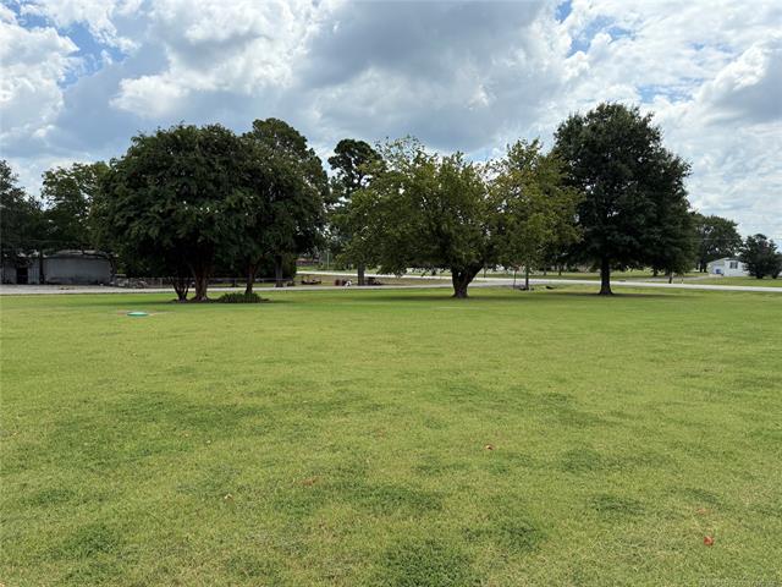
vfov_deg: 56.8
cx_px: 391
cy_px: 294
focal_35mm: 24
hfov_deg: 71.6
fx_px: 542
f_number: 1.78
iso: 100
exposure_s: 1/5319
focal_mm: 6.76
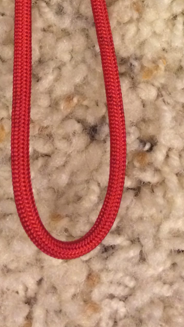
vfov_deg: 22.9
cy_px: -81
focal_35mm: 84
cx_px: 74
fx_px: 729
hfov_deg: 14.4
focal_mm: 4.12
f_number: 2.2
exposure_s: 1/30
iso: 250
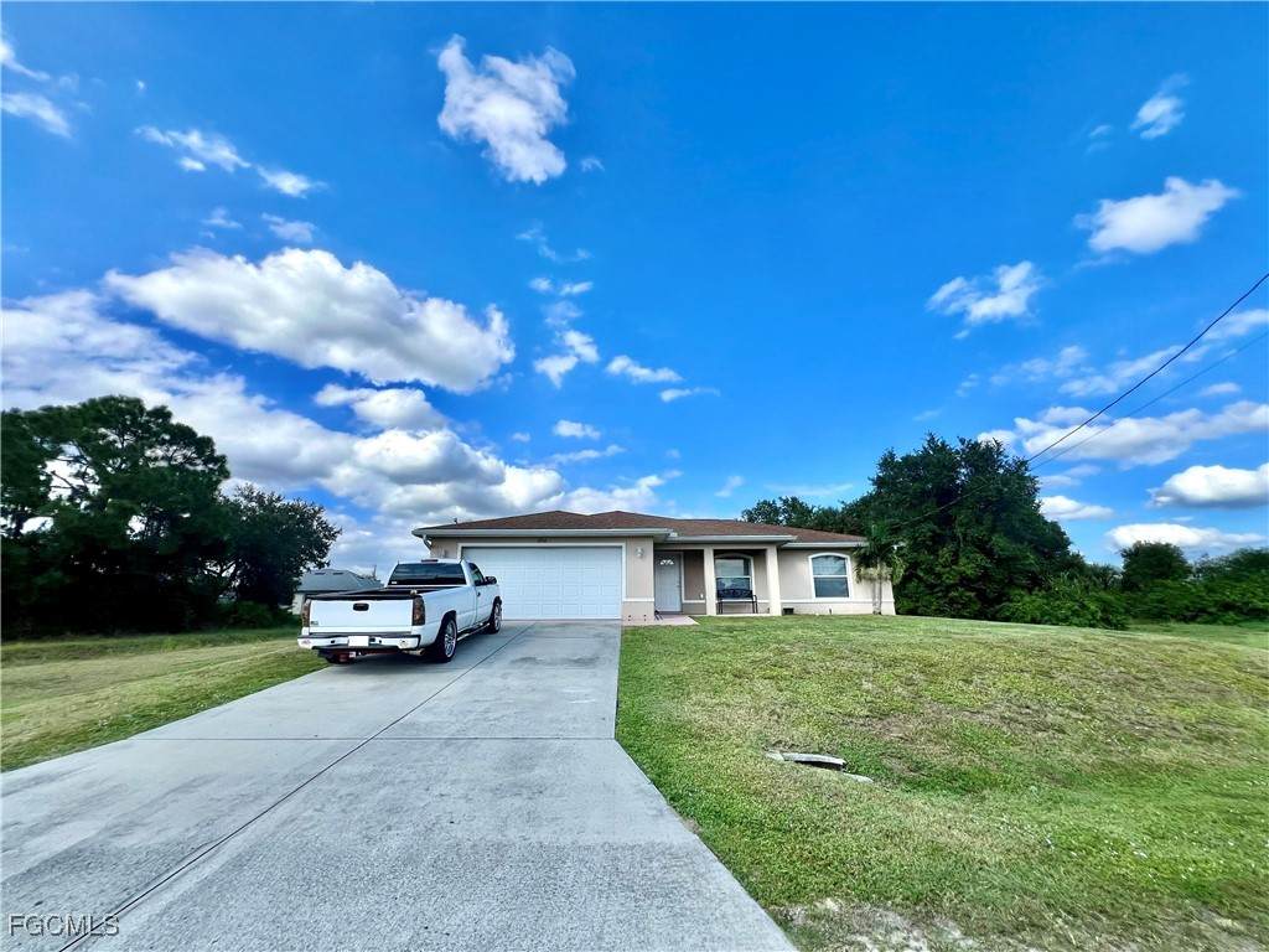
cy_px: 476
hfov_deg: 106.2
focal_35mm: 13
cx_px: 634
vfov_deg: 89.9
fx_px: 477
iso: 32
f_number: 1.8
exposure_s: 1/2016
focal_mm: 1.57
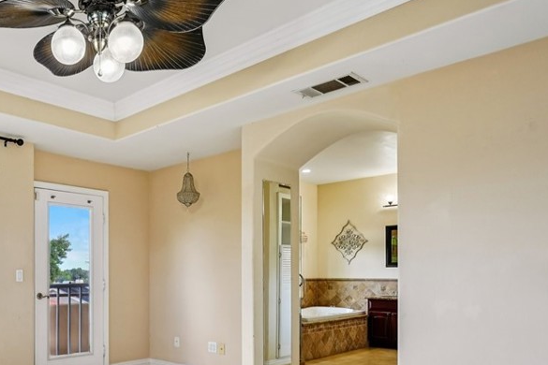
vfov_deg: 43.5
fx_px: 447
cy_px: 257
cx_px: 111
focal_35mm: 29
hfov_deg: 58.2
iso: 400
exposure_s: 1/50
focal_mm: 16.8
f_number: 8
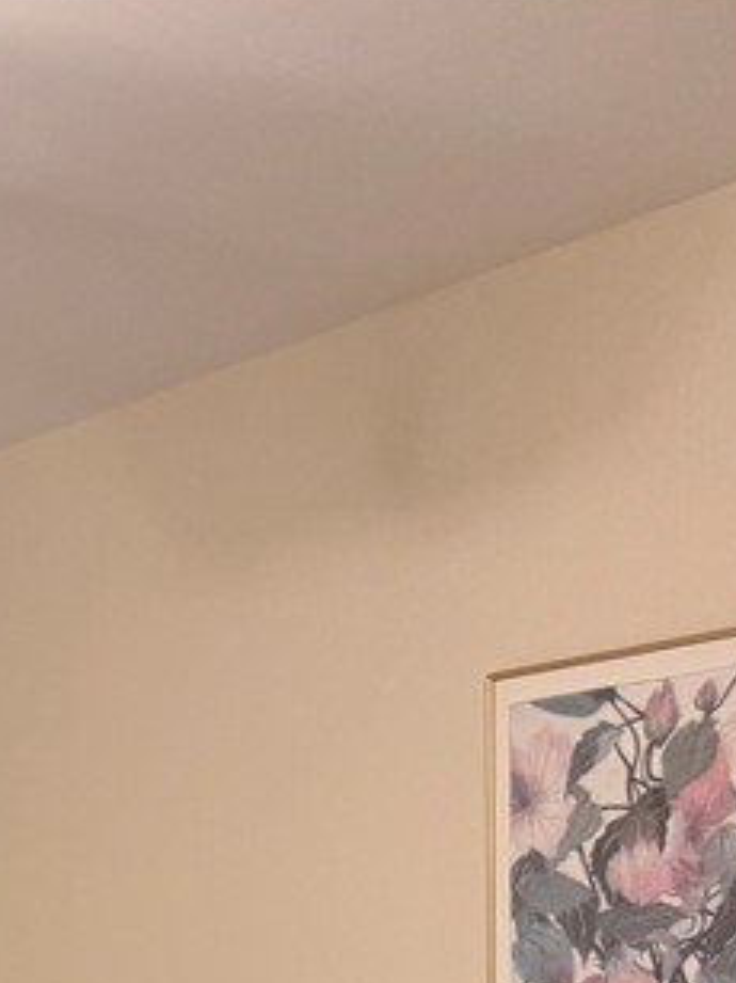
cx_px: -656
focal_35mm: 80
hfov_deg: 15.4
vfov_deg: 22.4
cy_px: 1207
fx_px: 2270
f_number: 1.78
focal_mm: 6.76
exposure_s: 1/60
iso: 100
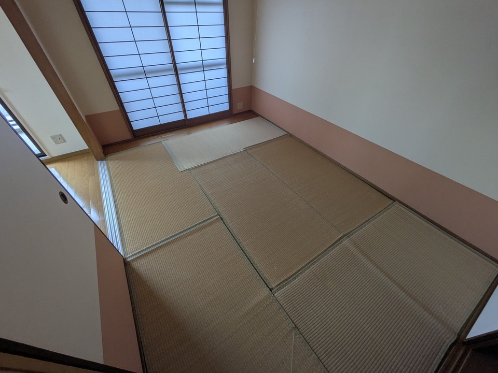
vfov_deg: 85.7
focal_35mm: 14
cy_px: 186
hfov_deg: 102.1
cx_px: 249
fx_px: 201
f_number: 2.2
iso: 70
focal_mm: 1.83
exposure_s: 1/60
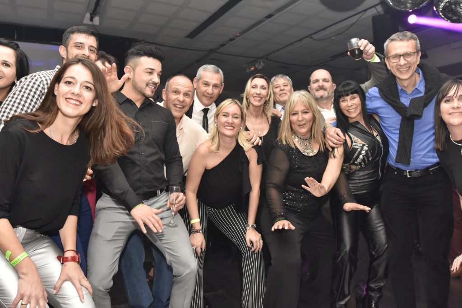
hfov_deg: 61.9
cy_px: 154
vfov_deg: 43.6
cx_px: 231
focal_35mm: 30
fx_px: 385
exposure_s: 1/125
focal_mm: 20
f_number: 3.5
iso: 1000
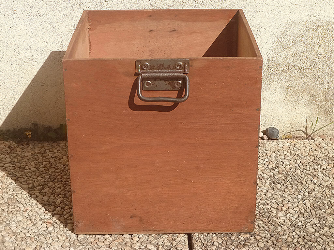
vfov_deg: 21.3
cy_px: 125
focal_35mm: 69
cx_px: 167
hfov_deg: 28.2
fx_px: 666
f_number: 13
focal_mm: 12.4
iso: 200
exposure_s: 1/160
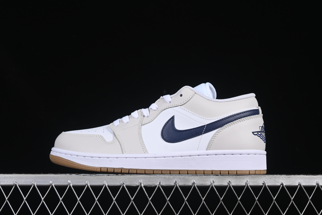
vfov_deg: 18.2
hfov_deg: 27.0
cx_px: 161
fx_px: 671
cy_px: 108
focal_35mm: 75
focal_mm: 50
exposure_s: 1/80
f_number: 8
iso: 160
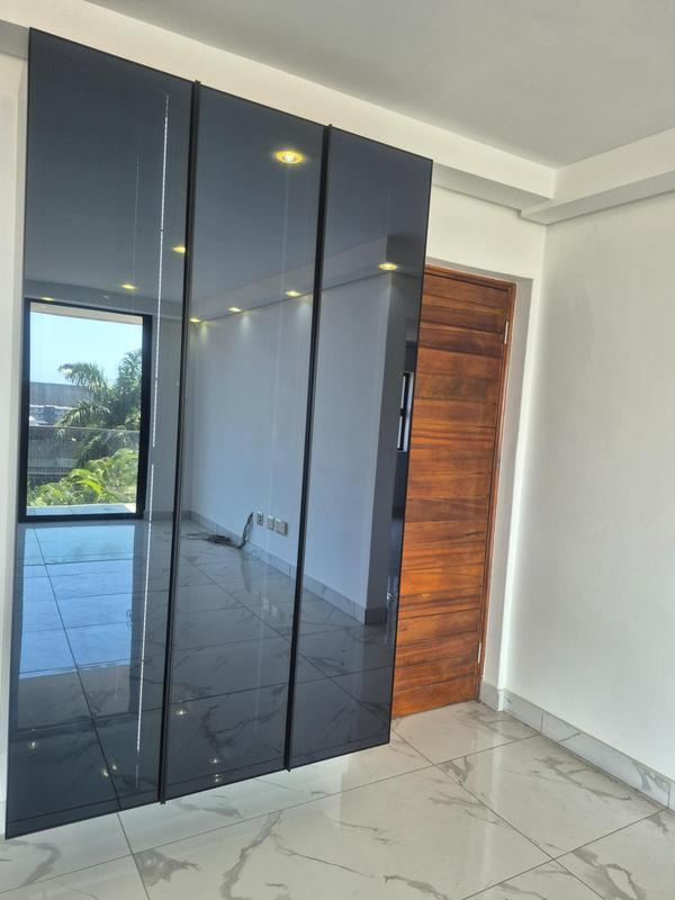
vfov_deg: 73.9
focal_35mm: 23
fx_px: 598
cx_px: 338
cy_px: 450
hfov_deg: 58.9
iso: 80
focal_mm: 5.4
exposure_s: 1/180
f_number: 1.8
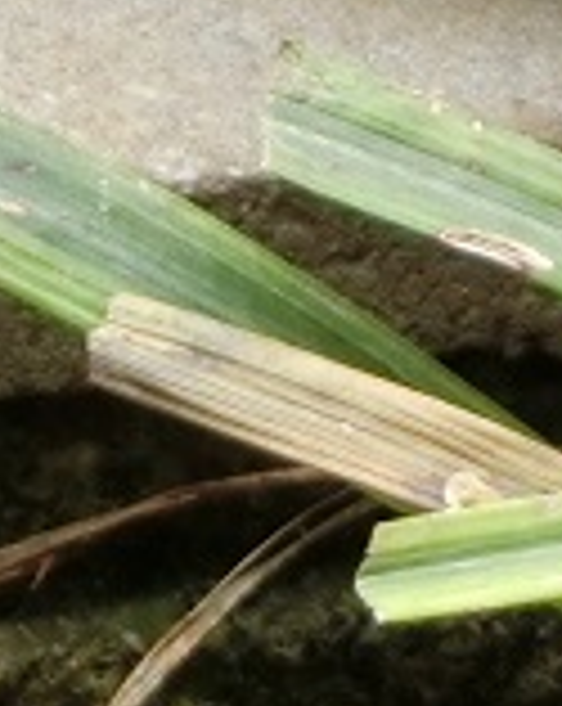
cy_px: -1012
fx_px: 9592
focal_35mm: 460
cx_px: 315
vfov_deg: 4.1
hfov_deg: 3.4
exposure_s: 1/125
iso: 320
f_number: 5.4
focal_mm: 14.3
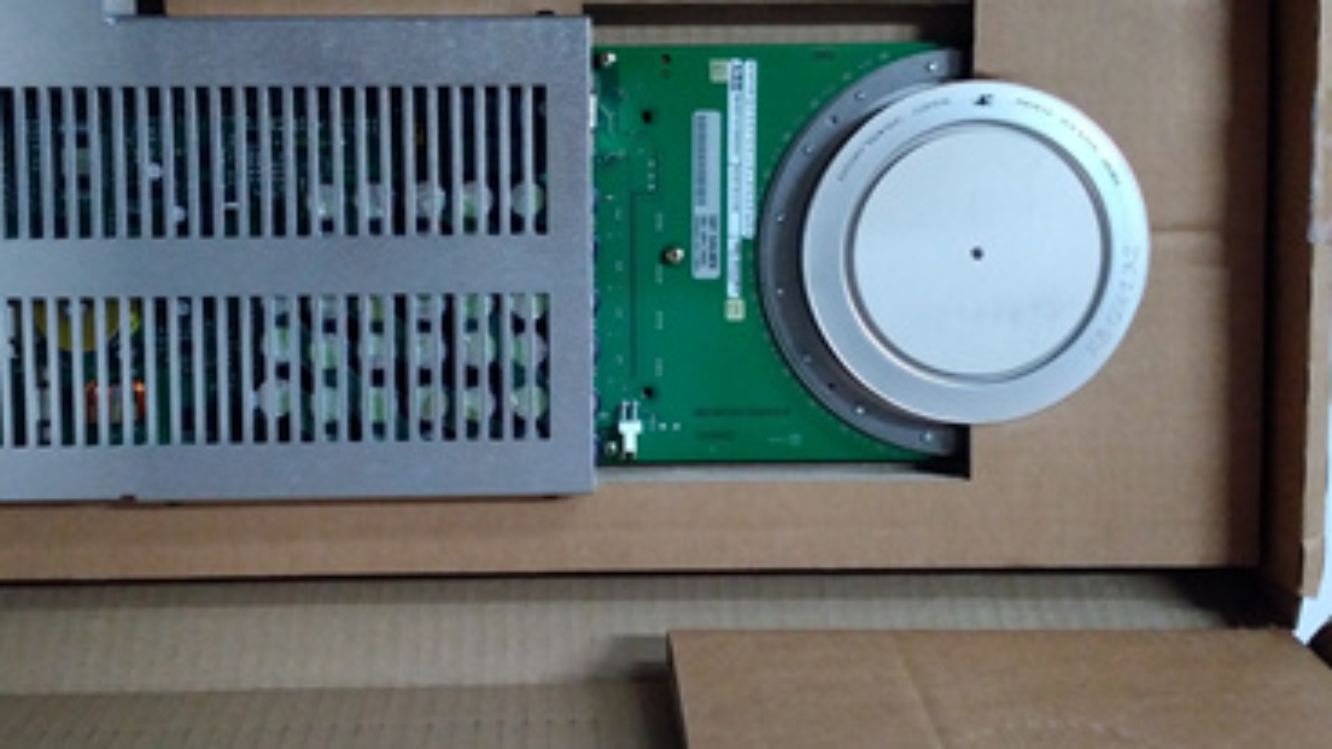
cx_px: 572
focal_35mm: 40
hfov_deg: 50.3
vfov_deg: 29.7
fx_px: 1413
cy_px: 331
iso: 737
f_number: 2
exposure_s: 1/33
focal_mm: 3.79
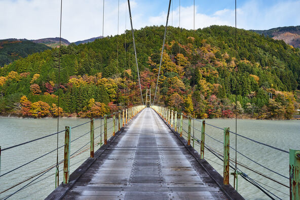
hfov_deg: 63.6
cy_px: 100
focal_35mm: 29
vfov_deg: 45.0
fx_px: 242
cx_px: 150
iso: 100
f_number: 9
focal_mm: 29
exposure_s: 1/100
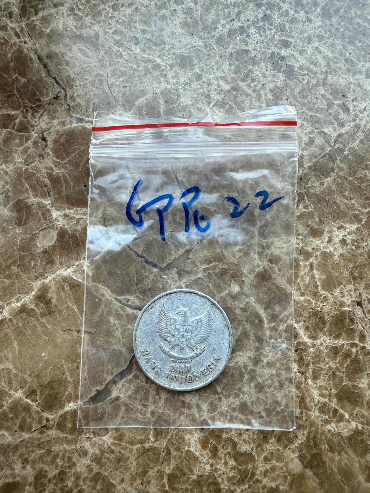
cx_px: 185
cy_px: 246
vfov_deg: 71.6
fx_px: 342
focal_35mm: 24
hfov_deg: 56.8
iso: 160
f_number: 2.2
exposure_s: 1/99
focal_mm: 2.22
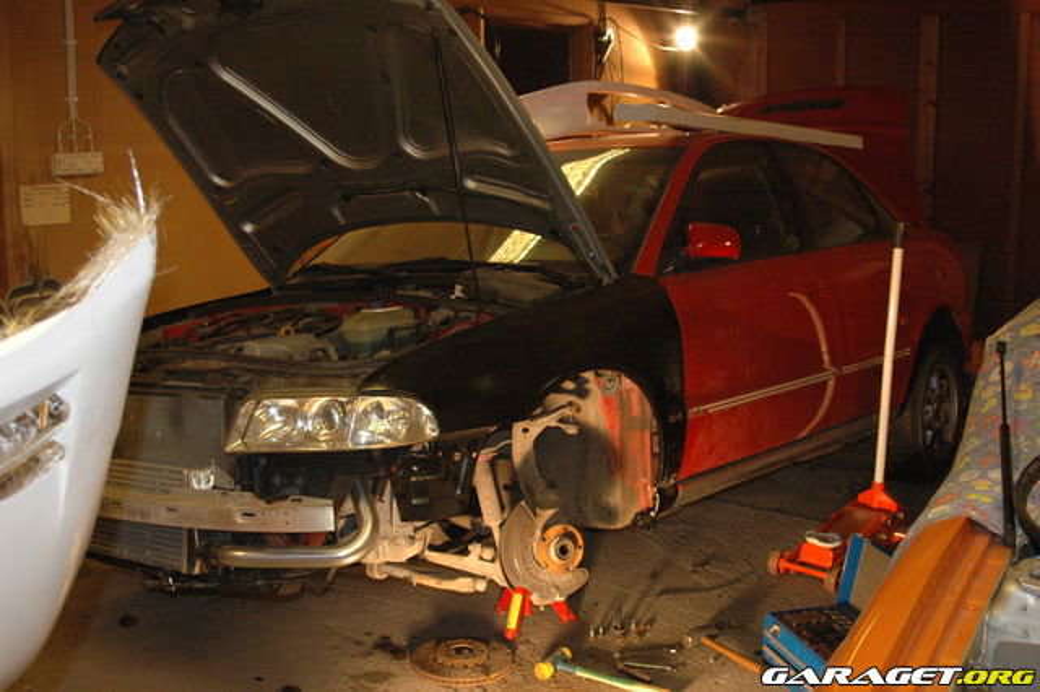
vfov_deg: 31.9
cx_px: 520
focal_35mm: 42
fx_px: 1213
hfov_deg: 46.4
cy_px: 346
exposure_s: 1/60
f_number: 4.5
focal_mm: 28
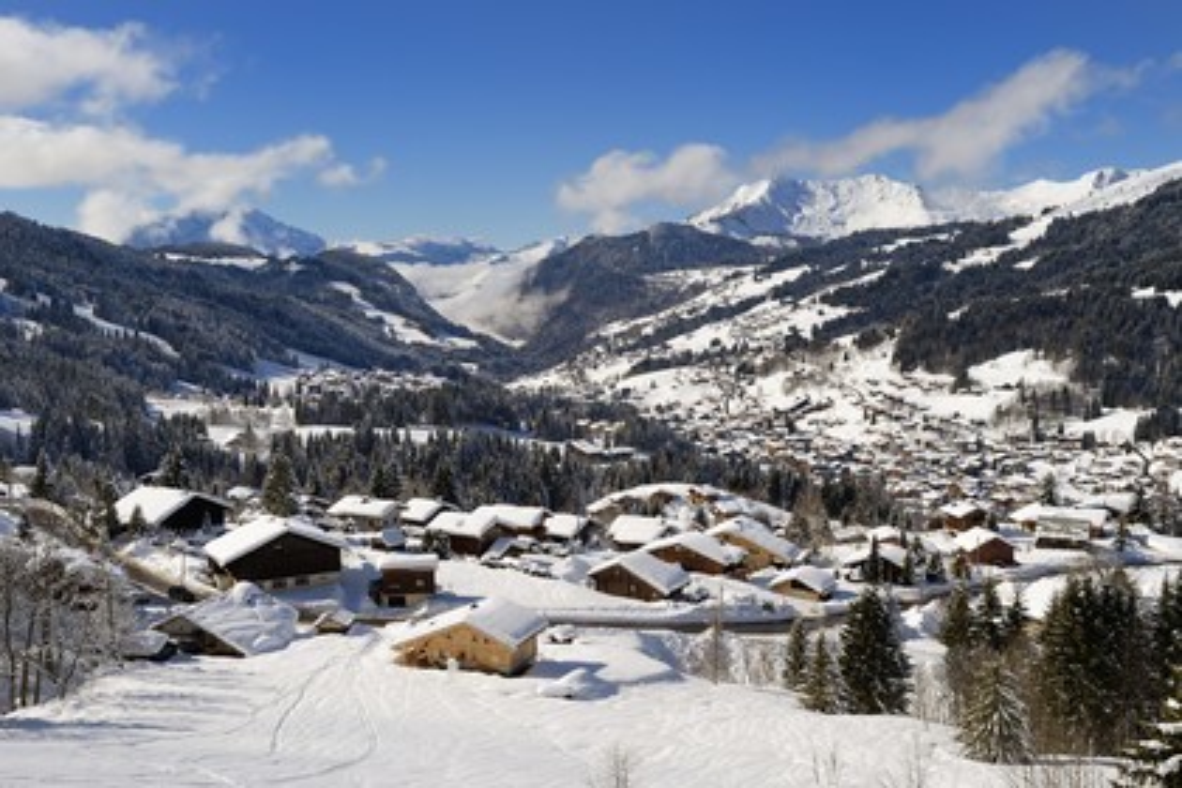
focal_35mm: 38
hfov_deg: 50.7
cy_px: 394
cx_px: 591
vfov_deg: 35.1
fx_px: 1248
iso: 200
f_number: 14
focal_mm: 38
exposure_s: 1/320
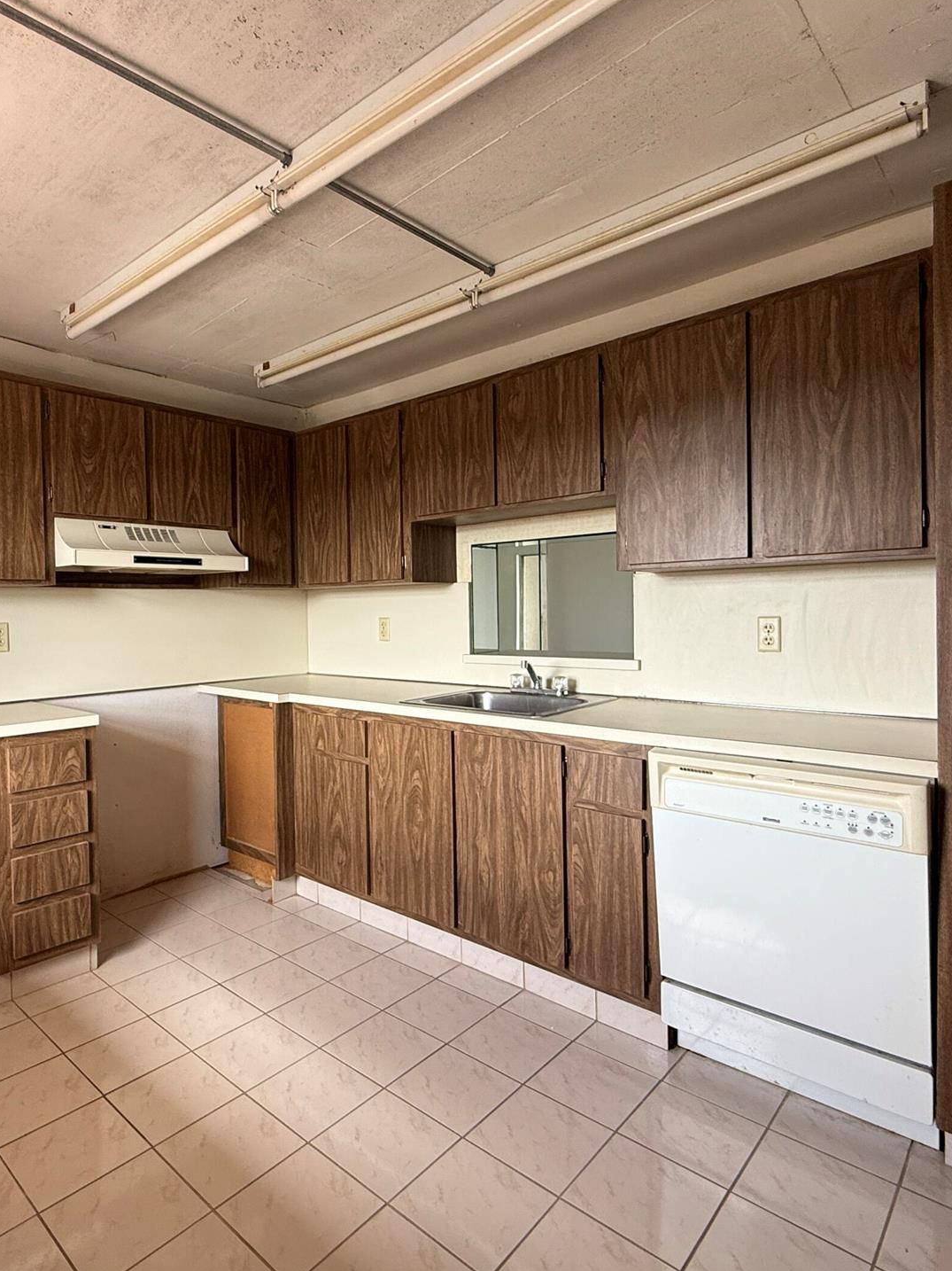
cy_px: 628
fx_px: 734
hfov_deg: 65.5
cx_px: 391
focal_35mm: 20
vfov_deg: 81.8
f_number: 2.2
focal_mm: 2.22
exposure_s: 1/99
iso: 125
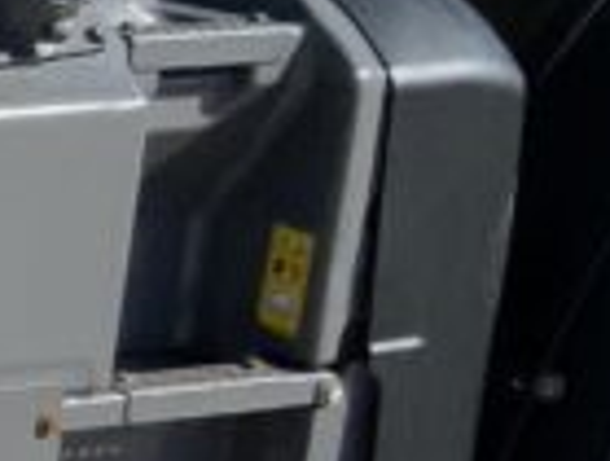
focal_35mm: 213
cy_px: 509
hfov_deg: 8.1
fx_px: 3763
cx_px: -1097
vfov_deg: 7.0
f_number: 1.8
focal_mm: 3
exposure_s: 1/997
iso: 16
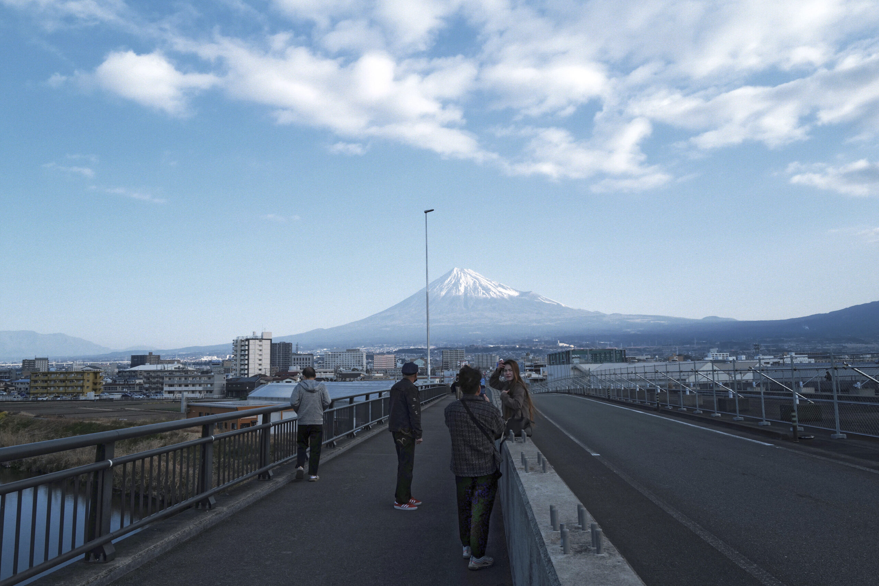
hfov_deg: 65.5
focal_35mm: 28
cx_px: 440
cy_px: 293
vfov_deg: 46.4
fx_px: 684
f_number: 8
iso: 400
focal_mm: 28
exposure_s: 1/640
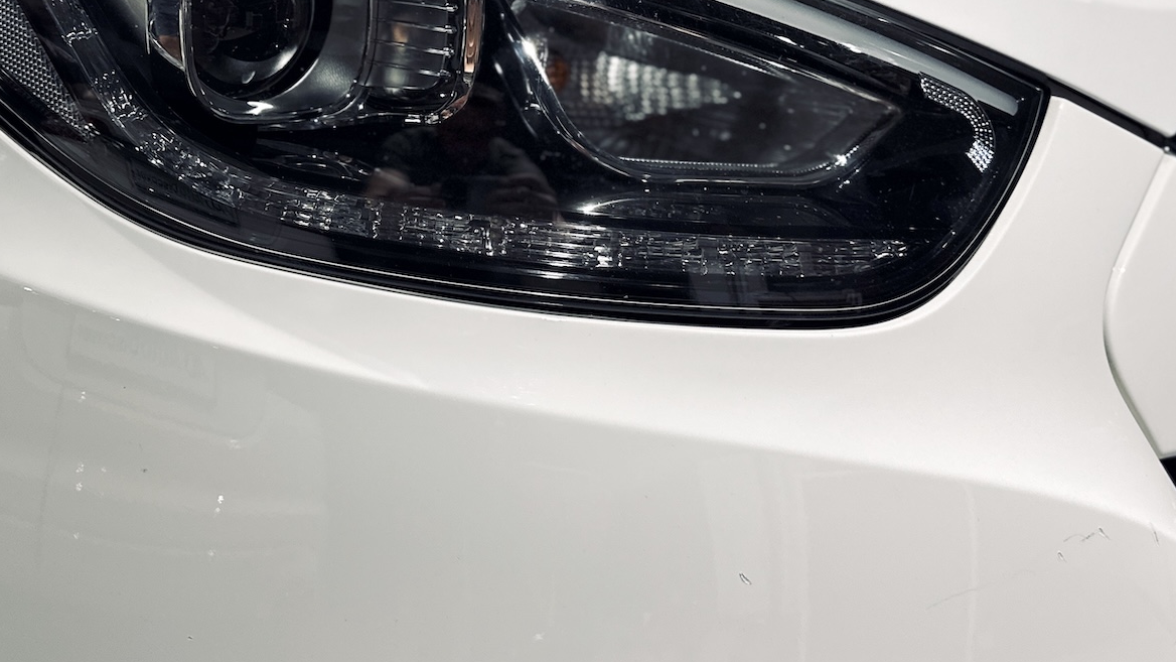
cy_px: 120
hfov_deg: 47.0
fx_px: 1341
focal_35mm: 43
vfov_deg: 27.1
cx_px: 458
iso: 200
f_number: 1.78
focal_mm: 6.86
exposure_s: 1/50
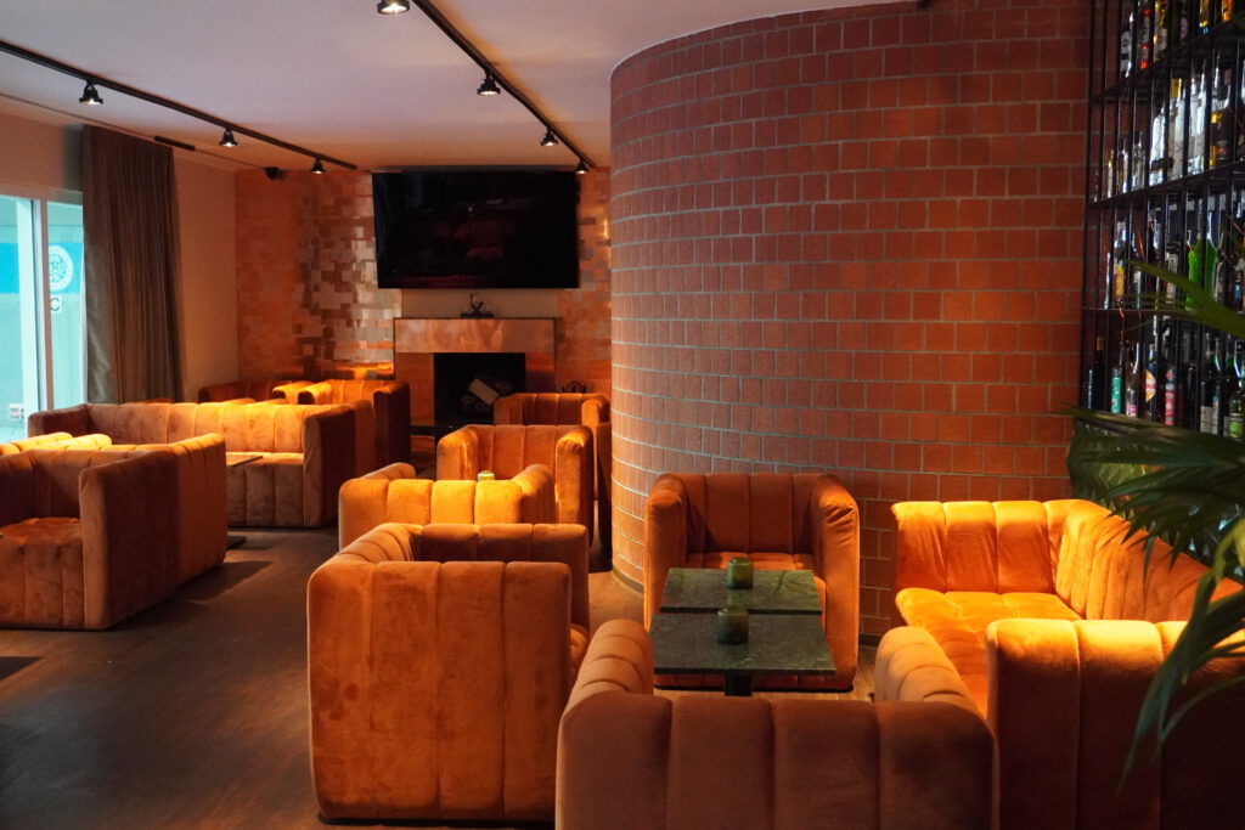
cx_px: 622
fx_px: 1297
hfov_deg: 51.3
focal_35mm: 38
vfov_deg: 35.5
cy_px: 415
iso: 6400
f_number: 4.5
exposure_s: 1/80
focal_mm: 25
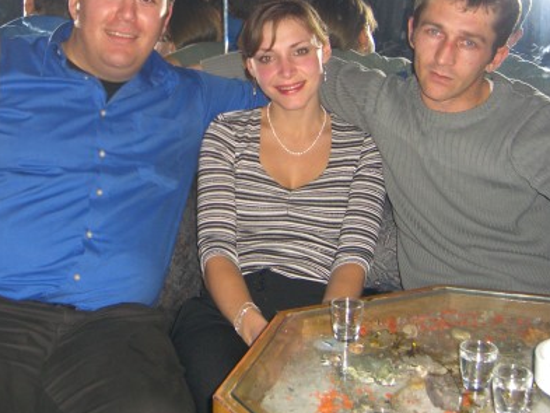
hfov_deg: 32.8
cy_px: 111
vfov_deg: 25.0
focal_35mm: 58
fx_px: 922
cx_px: 169
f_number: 2.8
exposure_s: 1/60
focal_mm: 7.9
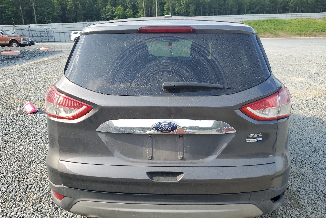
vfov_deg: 46.4
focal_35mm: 28
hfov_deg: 65.5
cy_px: 112
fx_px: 254
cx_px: 167
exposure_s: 1/909
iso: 50
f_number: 1.5
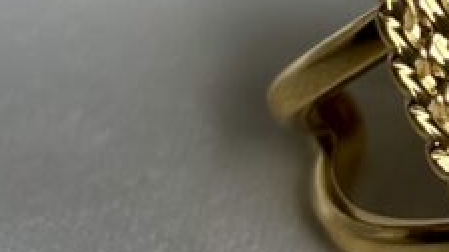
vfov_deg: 4.7
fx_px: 3068
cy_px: 40
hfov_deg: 8.2
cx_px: 728
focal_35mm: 258
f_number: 1.6
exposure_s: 1/512
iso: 32
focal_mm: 5.96
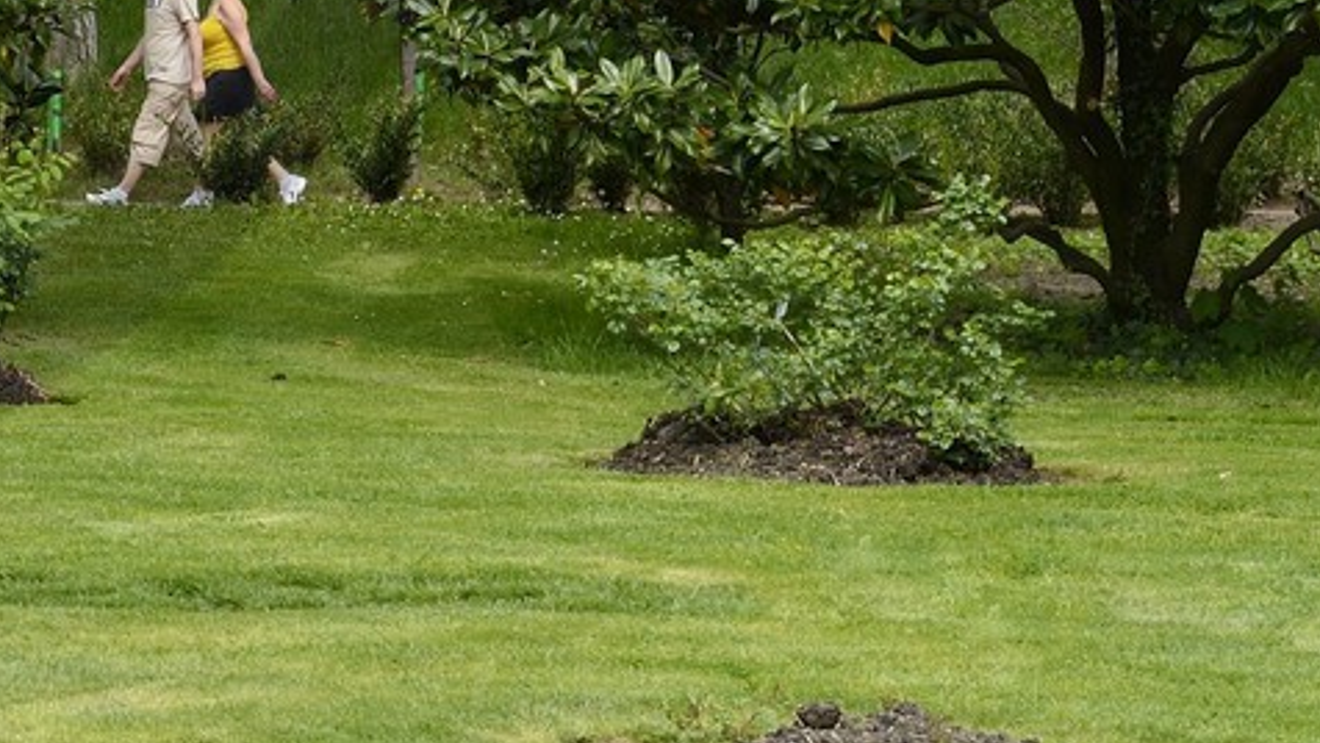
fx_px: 7142
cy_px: -604
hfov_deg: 10.3
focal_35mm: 204
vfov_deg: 5.8
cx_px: -555
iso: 200
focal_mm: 58
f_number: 7.1
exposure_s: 1/320
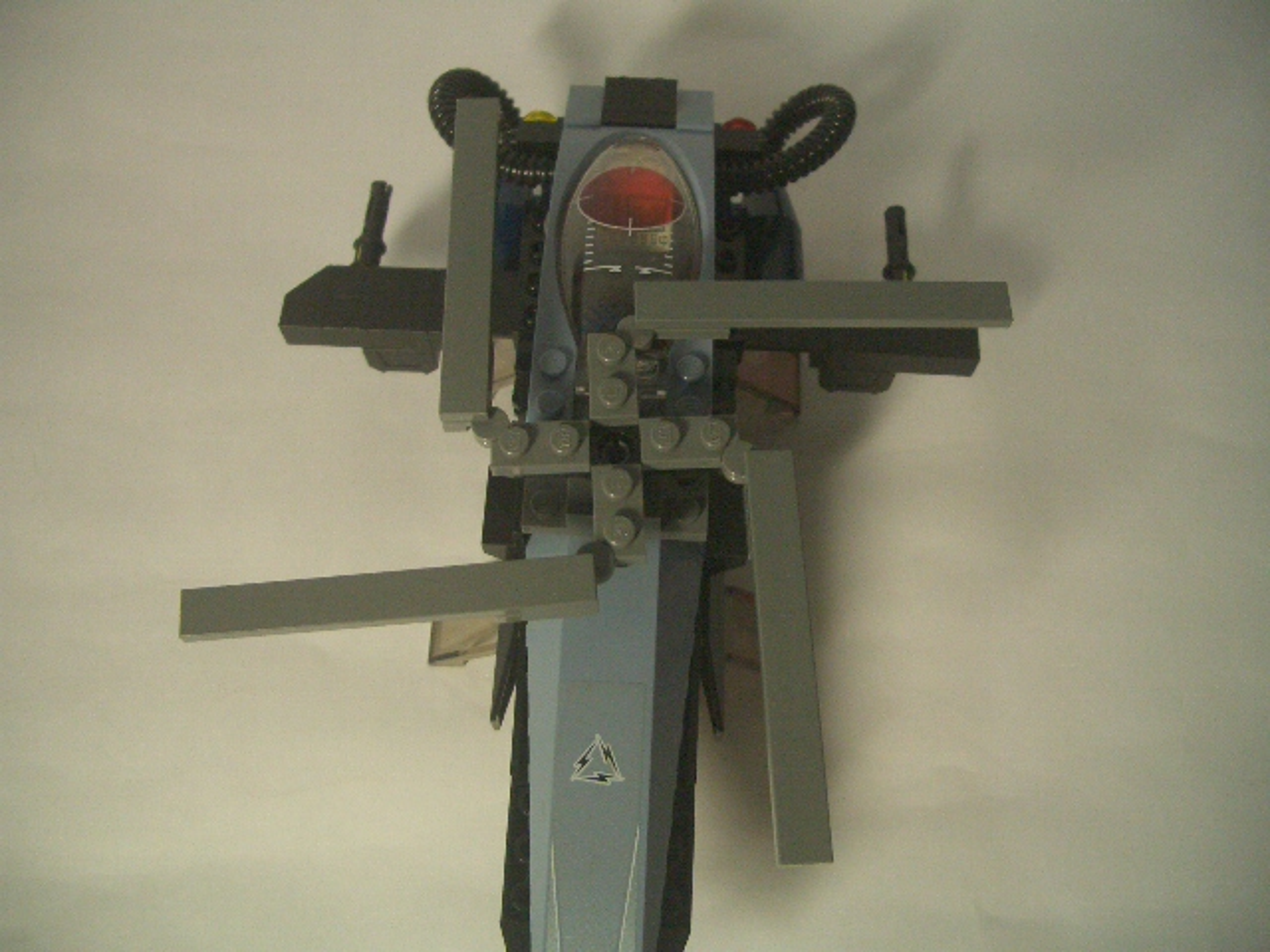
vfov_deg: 40.7
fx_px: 1284
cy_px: 476
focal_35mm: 35
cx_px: 635
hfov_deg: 52.6
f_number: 2.6
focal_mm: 5.8
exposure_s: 1/80
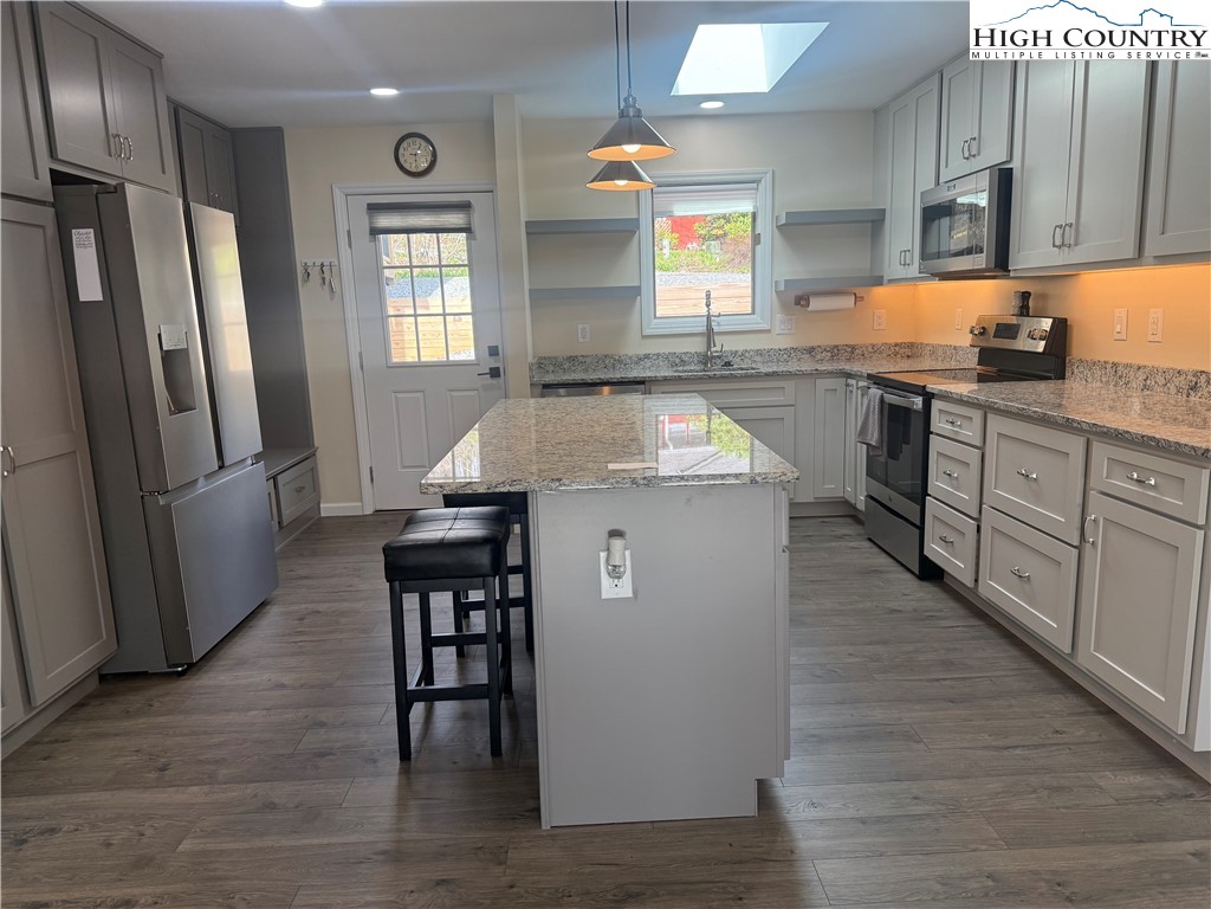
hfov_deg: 71.6
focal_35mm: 24
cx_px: 606
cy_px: 454
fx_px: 840
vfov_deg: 56.8
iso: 125
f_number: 1.78
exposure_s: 1/228
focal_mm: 6.76
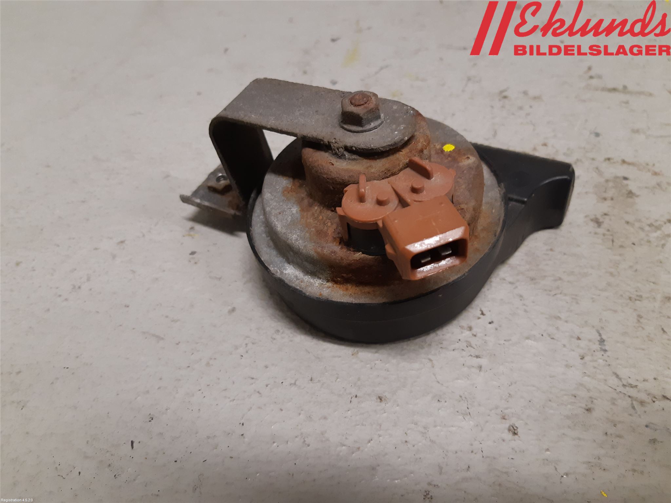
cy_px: 252
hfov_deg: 67.3
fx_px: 504
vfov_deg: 53.1
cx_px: 336
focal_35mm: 26
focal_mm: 3.93
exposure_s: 1/50
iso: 160
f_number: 1.7
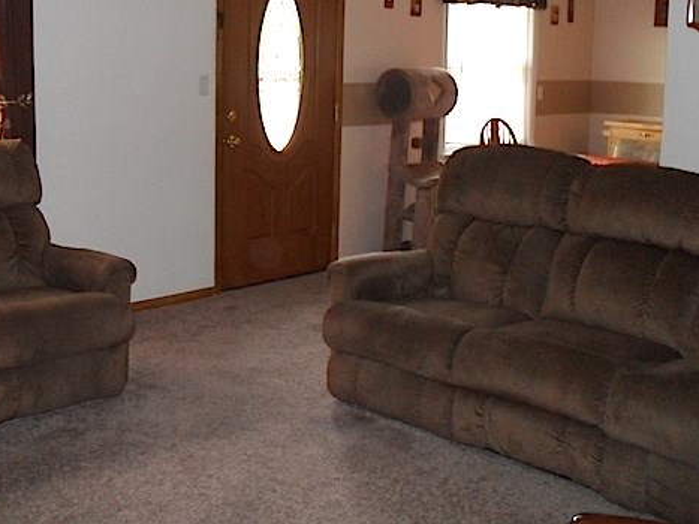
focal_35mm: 48
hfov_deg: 39.3
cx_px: 247
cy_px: 178
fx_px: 969
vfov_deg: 30.1
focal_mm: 6.3
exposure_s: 1/45
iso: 320
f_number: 3
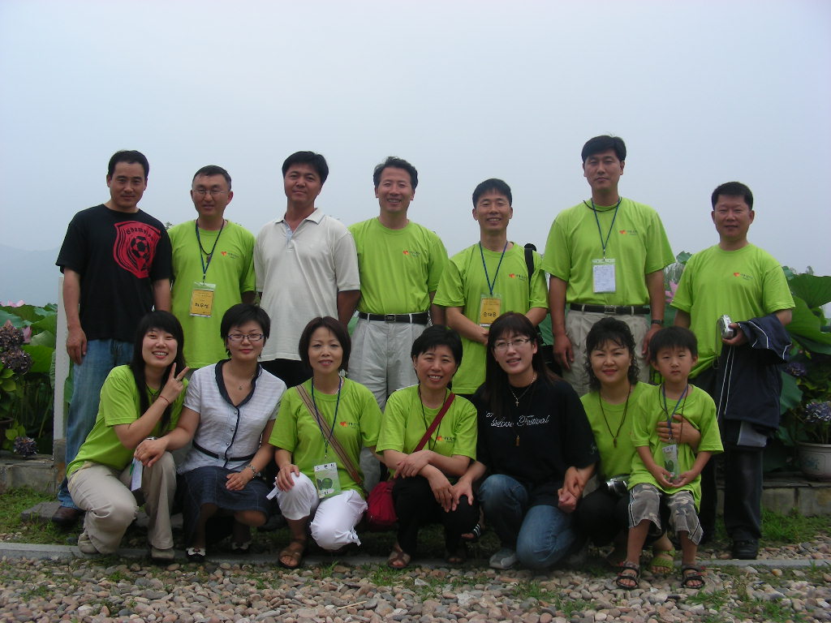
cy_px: 312
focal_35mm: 38
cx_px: 416
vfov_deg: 37.7
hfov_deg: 49.0
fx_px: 912
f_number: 4
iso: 50
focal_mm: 6.3
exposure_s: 1/218
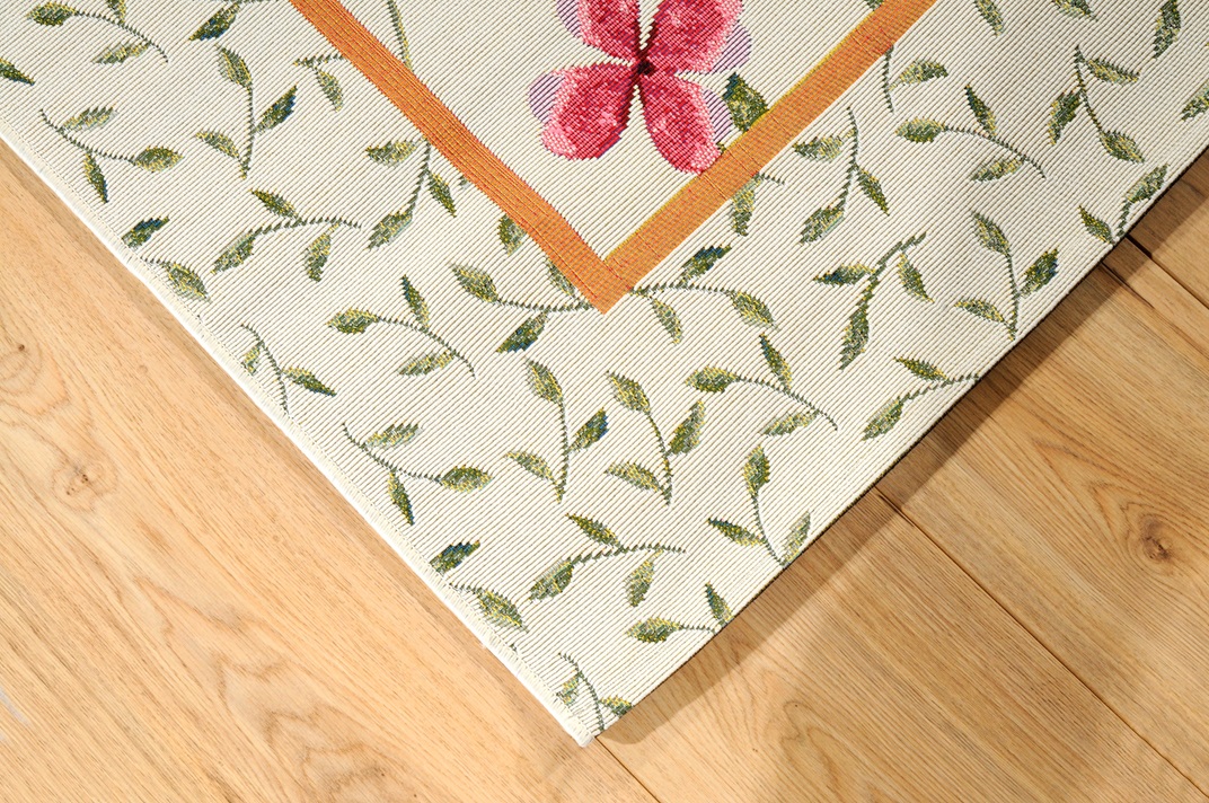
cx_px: 604
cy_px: 402
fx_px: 1711
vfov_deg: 26.4
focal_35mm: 51
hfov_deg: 38.9
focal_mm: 34
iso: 500
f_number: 25
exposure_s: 1/160
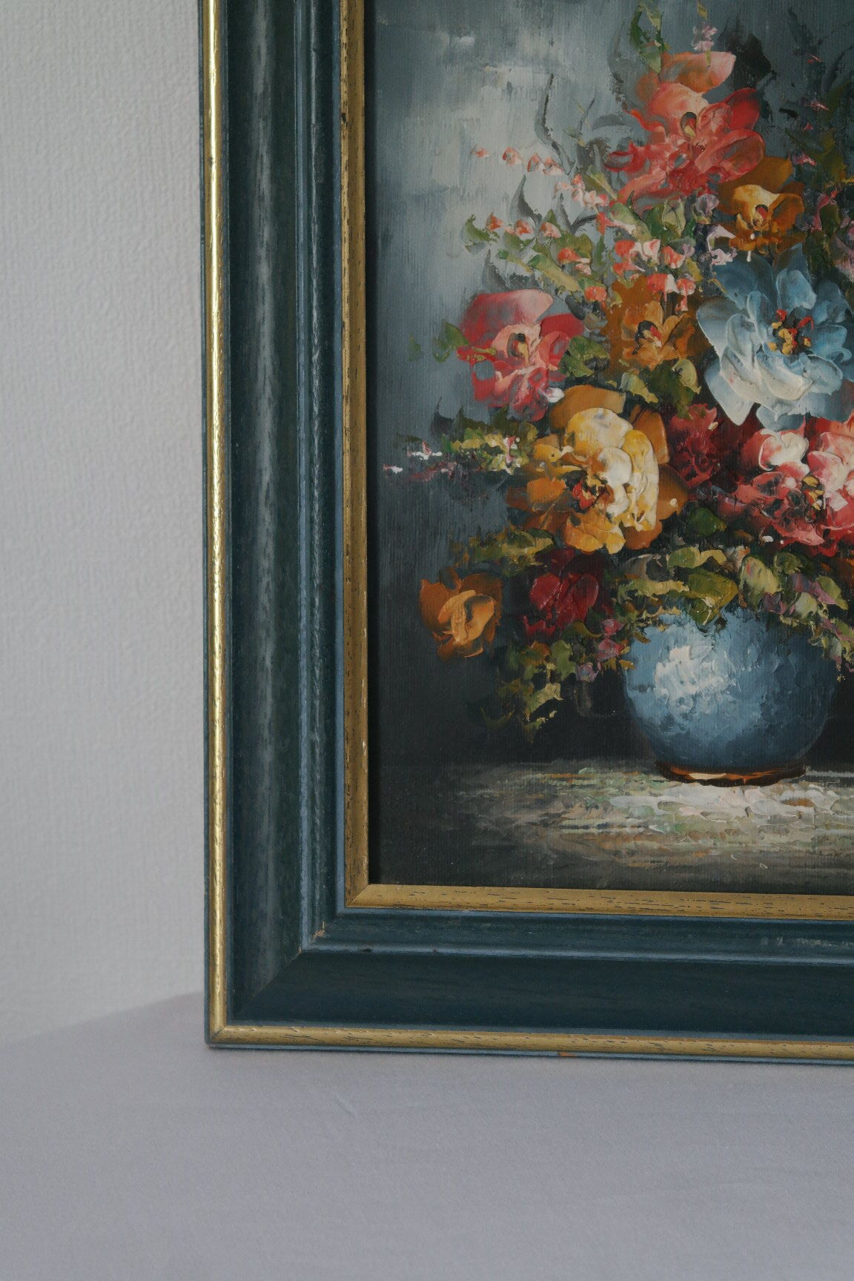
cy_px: 640
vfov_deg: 26.3
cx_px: 427
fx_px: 2740
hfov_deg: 17.7
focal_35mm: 77
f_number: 5.6
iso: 800
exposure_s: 1/30
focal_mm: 50
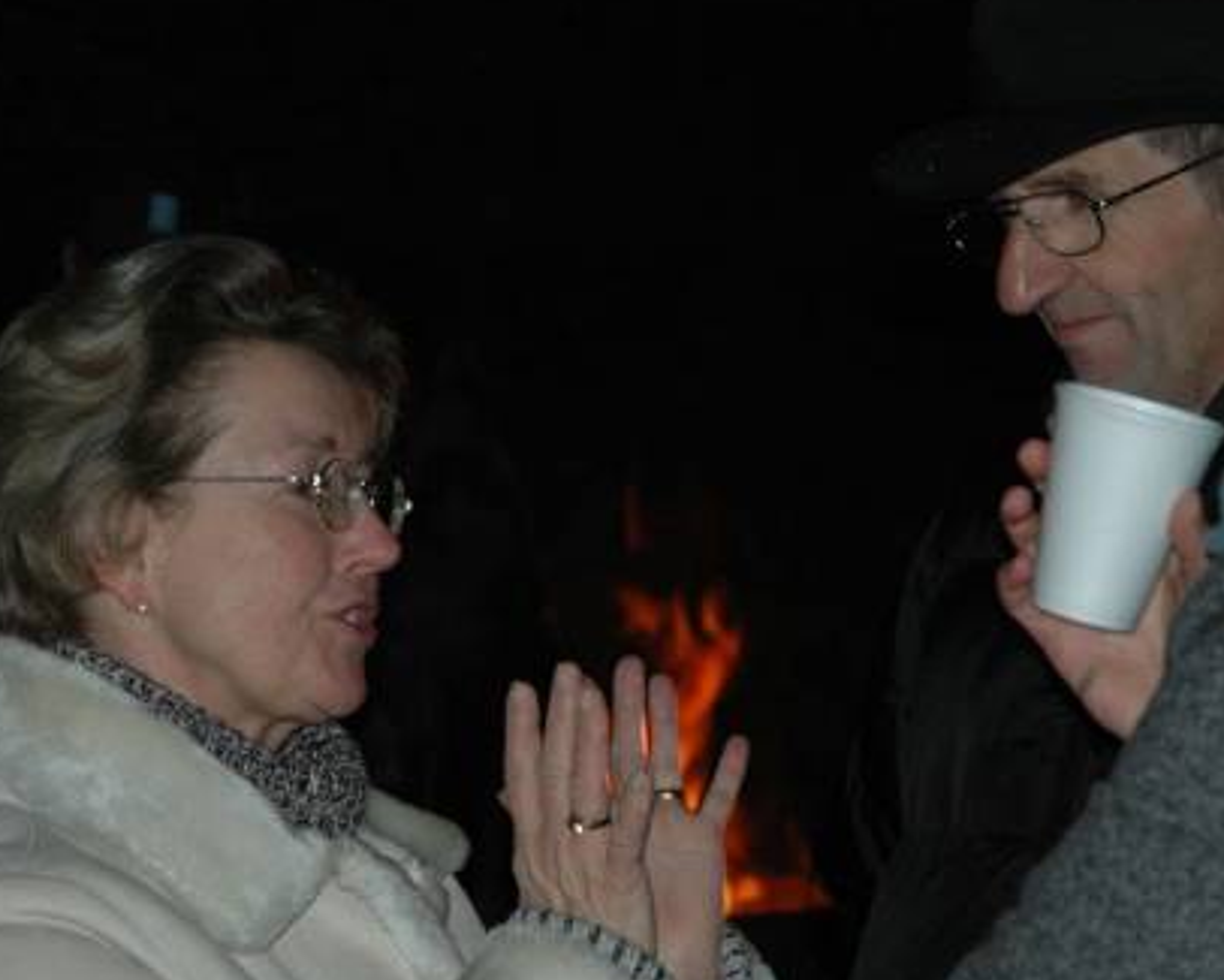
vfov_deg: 10.6
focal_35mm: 146
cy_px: 558
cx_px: 693
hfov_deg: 13.2
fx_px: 5290
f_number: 4.5
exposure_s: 1/60
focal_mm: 70
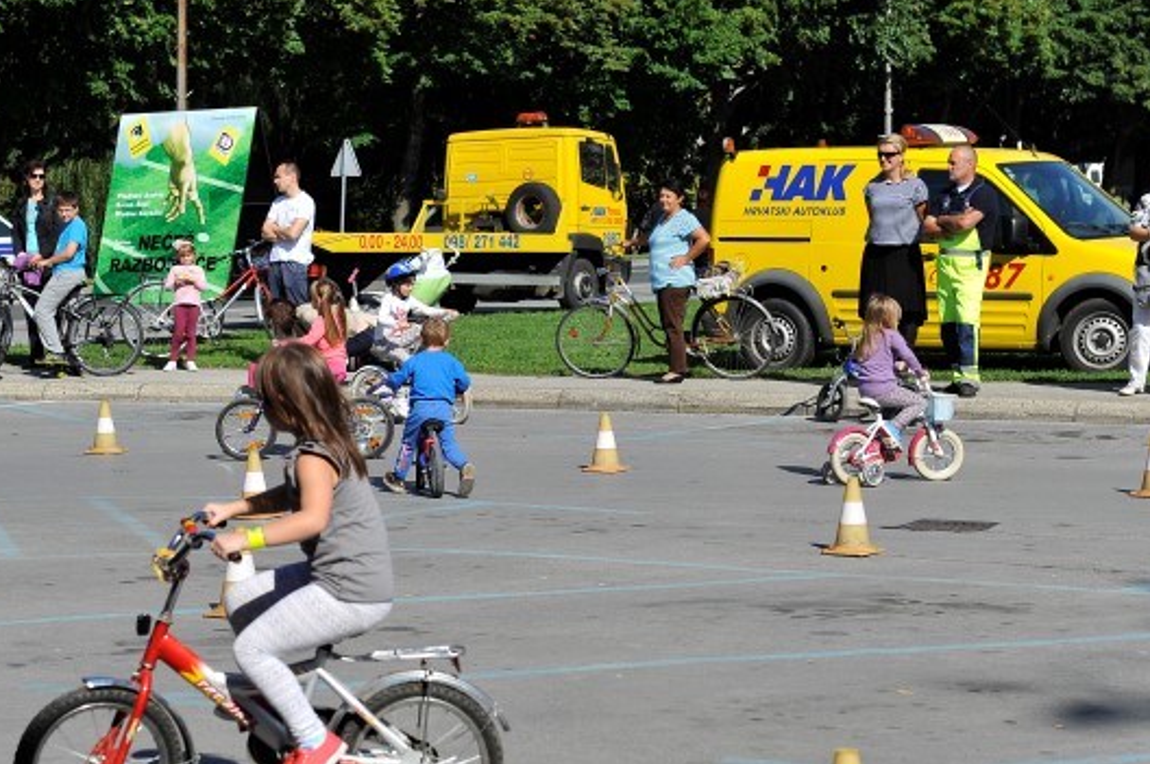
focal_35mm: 106
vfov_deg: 12.9
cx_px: 425
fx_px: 3383
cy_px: 475
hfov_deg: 19.3
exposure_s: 1/1000
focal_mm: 70
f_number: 6.3
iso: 200
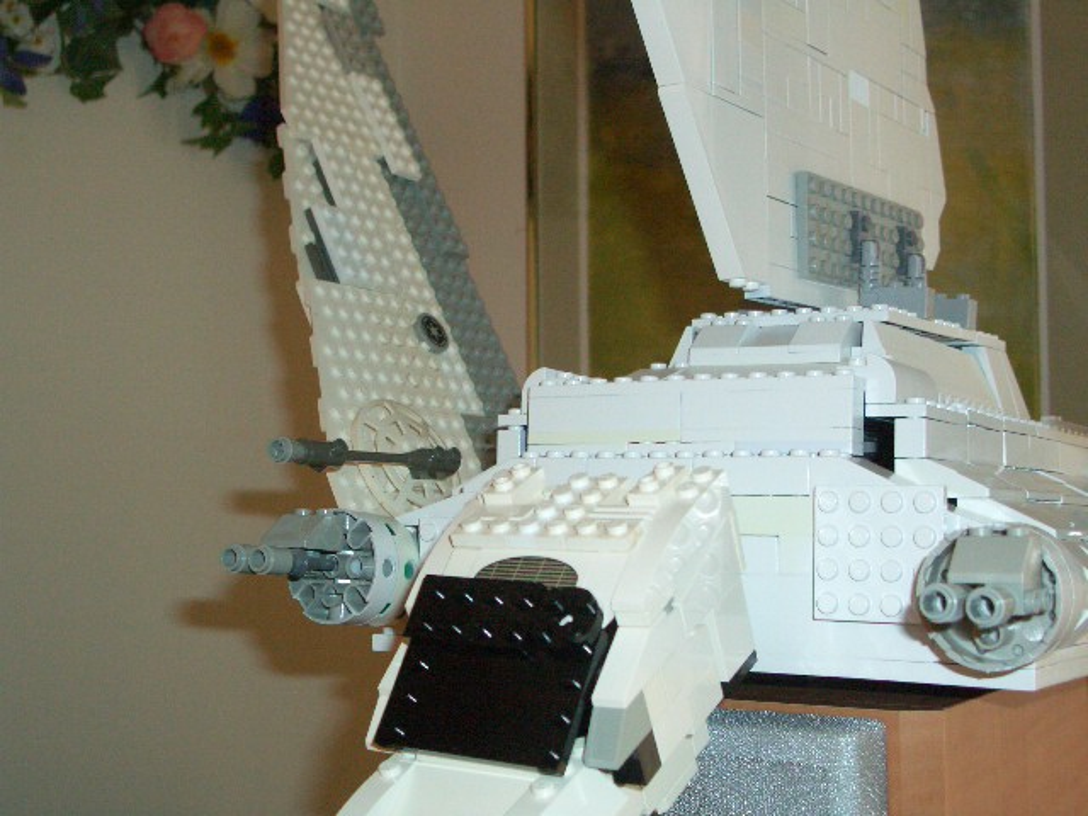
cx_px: 544
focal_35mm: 49
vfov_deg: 29.7
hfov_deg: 38.9
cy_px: 408
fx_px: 1540
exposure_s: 1/60
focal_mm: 8.2
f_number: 3.1
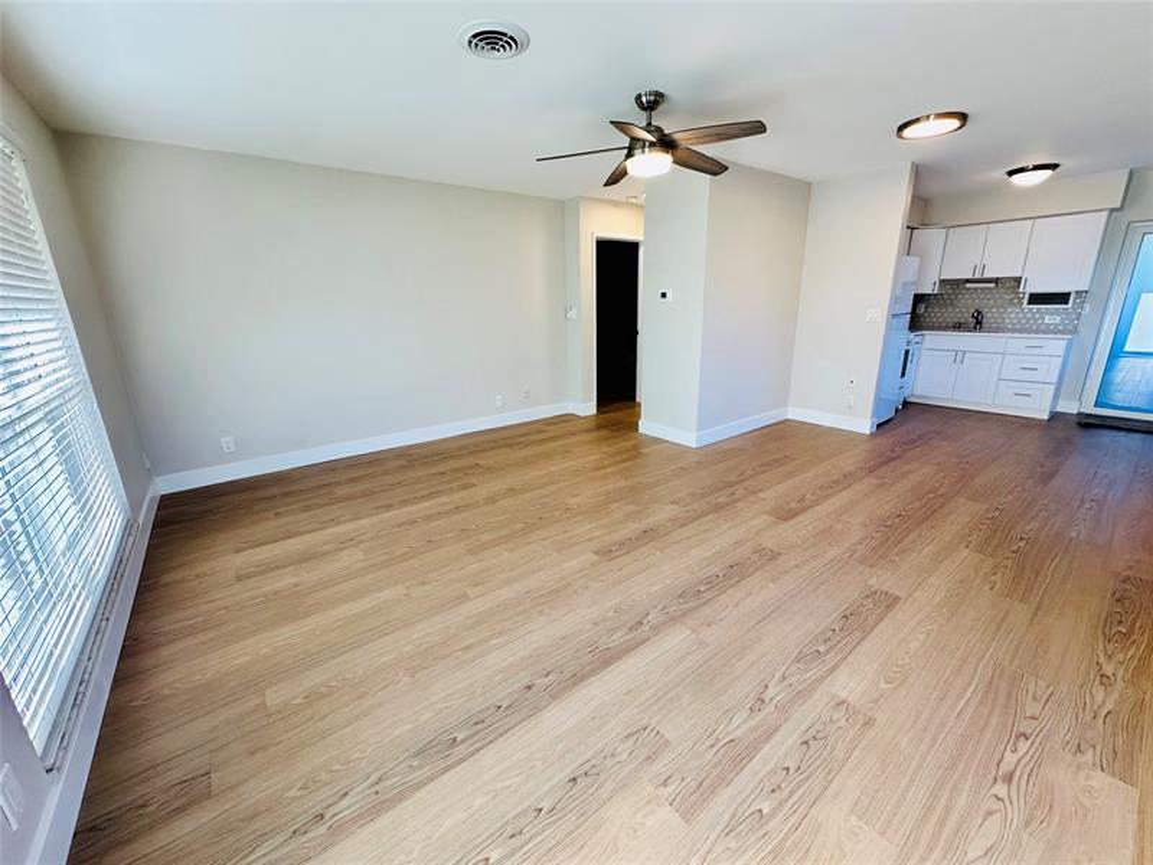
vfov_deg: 85.7
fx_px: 466
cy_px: 432
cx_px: 576
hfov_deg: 102.1
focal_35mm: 14
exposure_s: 1/99
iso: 100
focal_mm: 2.22
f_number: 2.2
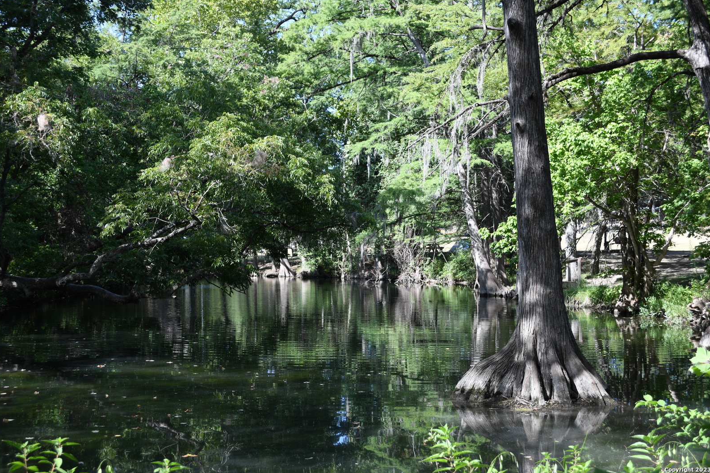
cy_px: 239
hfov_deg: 40.4
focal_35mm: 49
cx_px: 350
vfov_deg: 27.5
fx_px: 966
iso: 100
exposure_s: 1/125
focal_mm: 32
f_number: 5.6
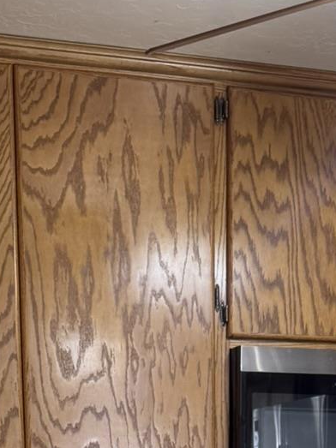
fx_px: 1217
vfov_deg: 17.6
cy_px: 757
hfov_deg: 15.7
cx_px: 224
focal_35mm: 94
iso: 160
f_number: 1.78
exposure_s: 1/60
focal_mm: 6.76
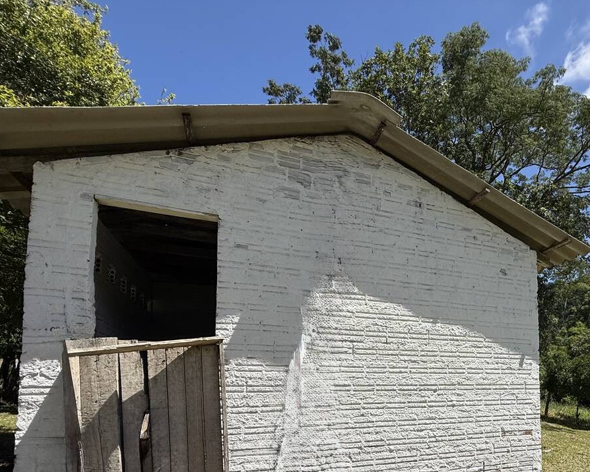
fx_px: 384
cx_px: 409
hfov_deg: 72.0
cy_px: 354
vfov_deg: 59.8
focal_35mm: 22
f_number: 2.2
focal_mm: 2.22
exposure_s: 1/2841
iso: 50
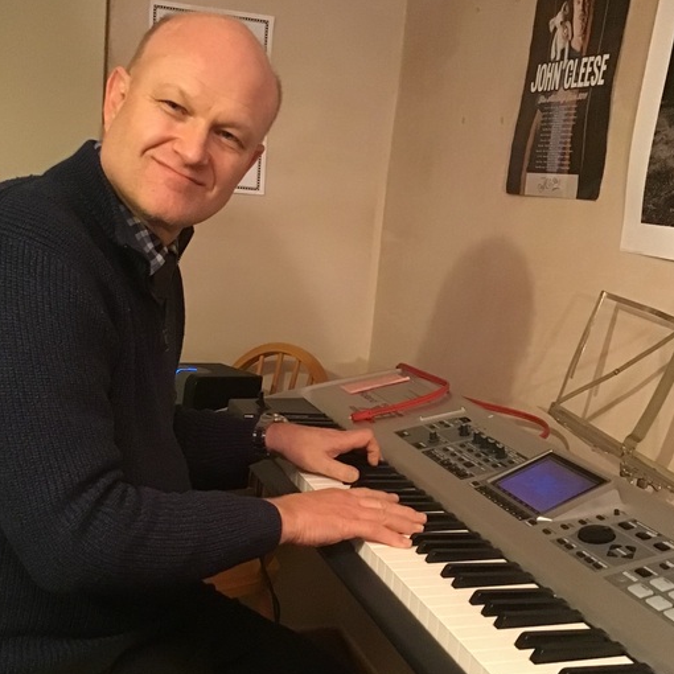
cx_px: 318
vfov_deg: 39.0
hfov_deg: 39.2
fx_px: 947
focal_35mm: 43
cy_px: 395
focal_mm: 3.3
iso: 250
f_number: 2.4
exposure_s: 1/17
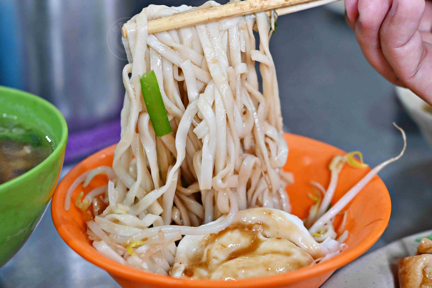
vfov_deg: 17.9
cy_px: 142
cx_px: 215
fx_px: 912
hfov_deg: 26.7
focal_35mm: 76
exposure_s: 1/200
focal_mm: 50
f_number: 3.2
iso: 1400
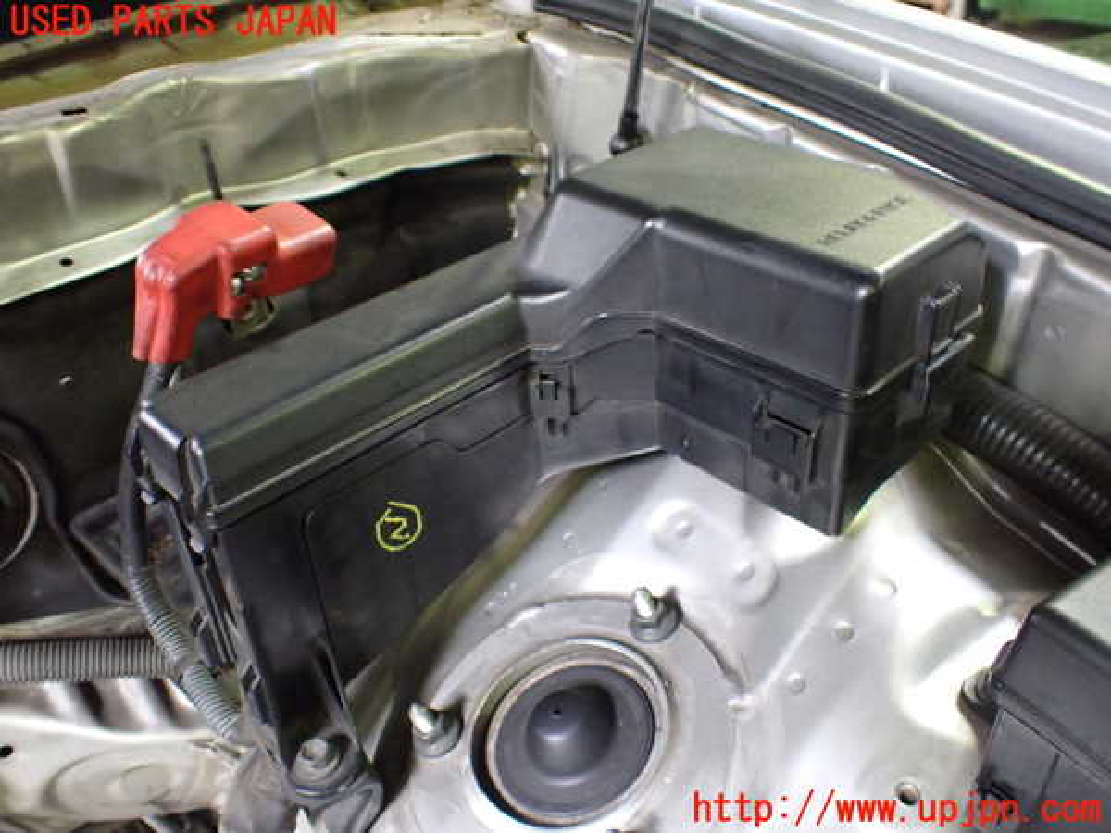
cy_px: 416
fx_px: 963
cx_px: 556
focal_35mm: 30
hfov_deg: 60.0
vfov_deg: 46.8
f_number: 2.3
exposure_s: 1/30
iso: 1000
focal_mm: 5.4
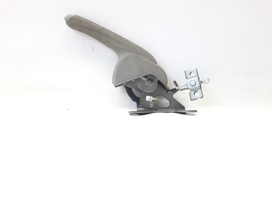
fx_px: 196
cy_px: 102
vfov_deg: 54.9
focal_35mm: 25
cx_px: 136
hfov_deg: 69.4
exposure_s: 1/50
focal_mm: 4.6
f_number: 2
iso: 125
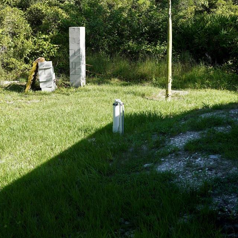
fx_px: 443
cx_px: 96
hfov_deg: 30.0
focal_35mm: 57
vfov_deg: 29.4
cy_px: 48
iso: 100
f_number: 5.6
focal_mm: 24
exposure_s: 1/250
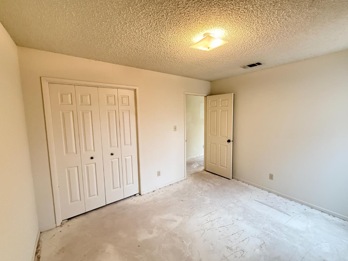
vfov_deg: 81.7
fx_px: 151
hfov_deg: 98.0
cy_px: 128
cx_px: 185
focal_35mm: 15
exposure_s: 1/60
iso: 640
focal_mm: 2.22
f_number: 2.2
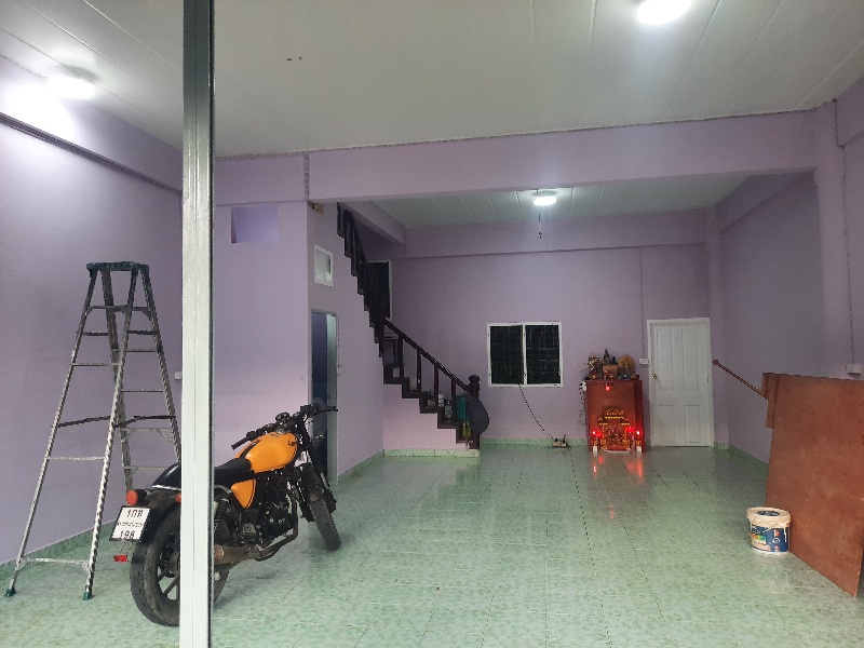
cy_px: 324
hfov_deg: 69.4
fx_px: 624
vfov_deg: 54.9
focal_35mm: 25
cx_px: 432
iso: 64
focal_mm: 4.6
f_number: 2
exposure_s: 1/50
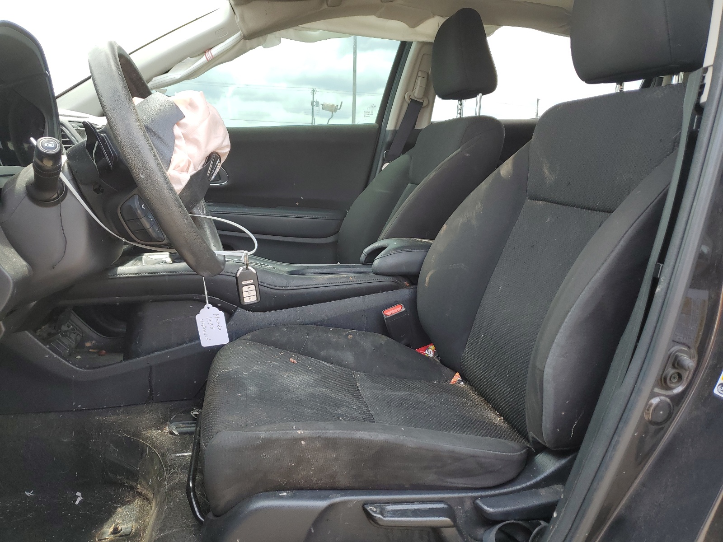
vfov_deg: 53.1
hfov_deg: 67.3
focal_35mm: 26
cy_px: 271
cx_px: 362
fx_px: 543
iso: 50
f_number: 1.5
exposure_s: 1/345
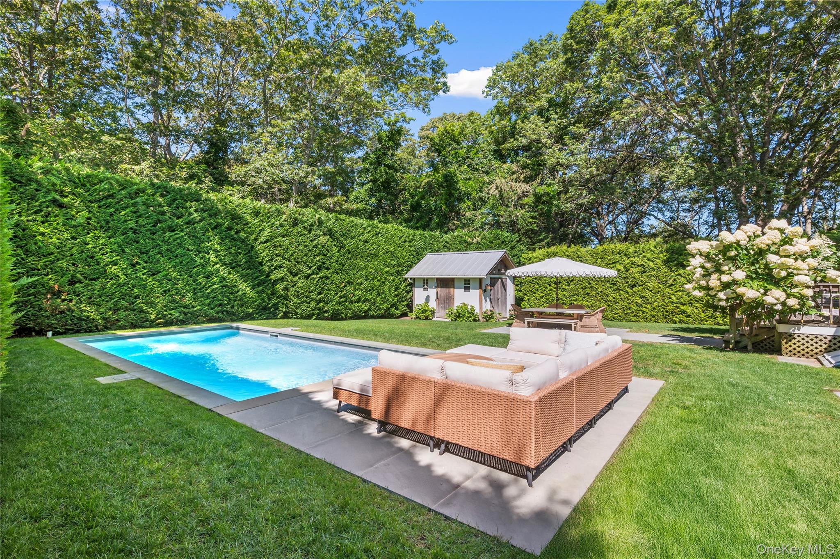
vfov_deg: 77.2
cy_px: 280
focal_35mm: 15
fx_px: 350
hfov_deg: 100.4
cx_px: 420
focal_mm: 15
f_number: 11
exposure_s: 1/60
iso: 500
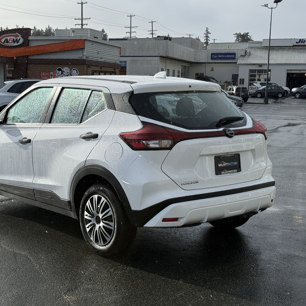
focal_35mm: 57
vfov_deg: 30.0
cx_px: 116
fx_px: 570
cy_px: 153
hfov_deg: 29.9
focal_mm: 6.76
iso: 64
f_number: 1.78
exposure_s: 1/6536
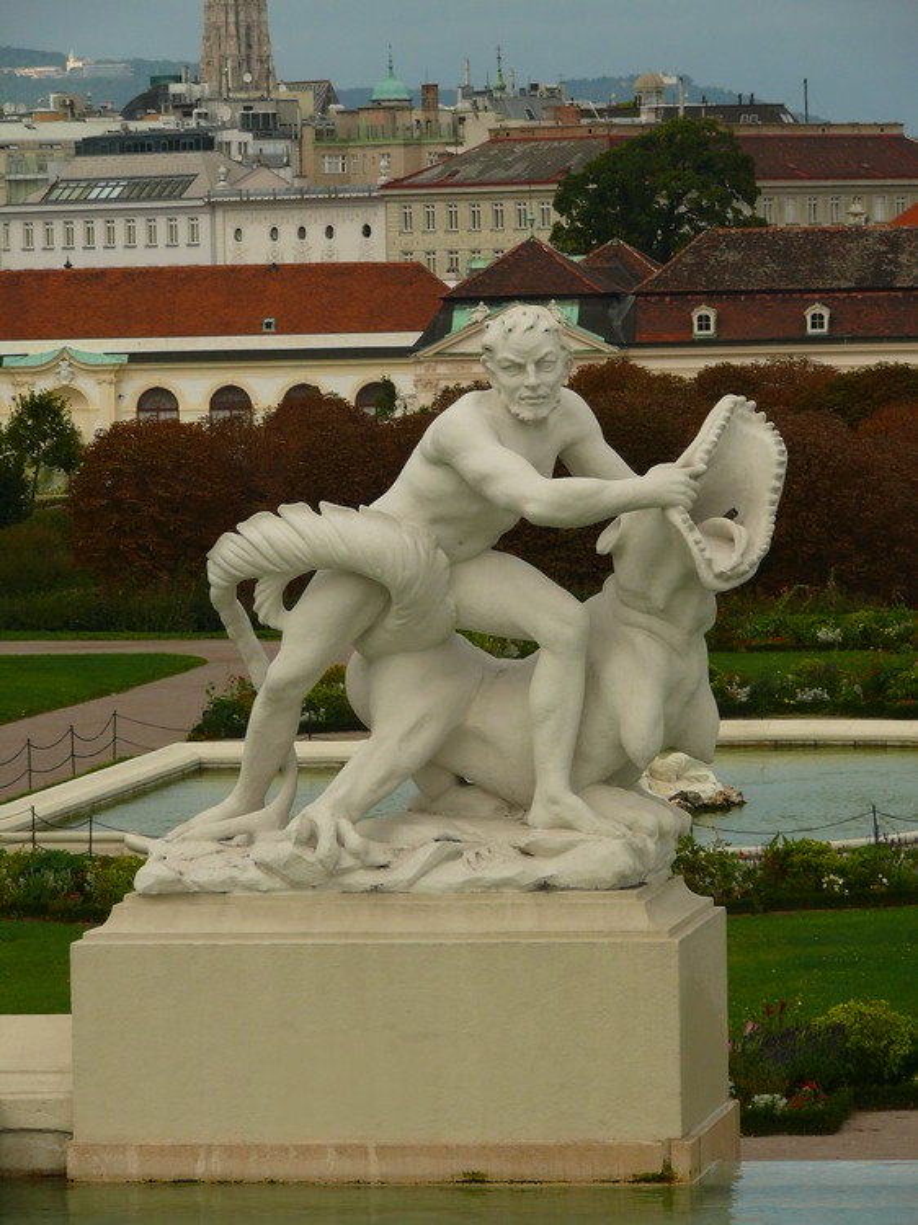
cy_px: 612
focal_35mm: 199
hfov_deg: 7.5
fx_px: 7041
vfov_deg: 9.9
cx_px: 459
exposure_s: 1/250
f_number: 5.6
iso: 100
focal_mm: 42
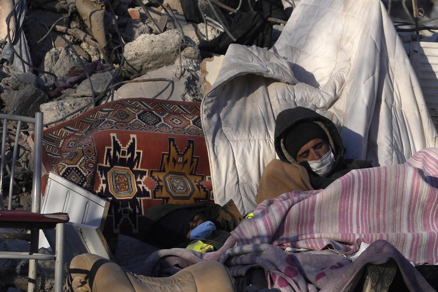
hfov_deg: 2.7
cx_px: 415
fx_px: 9355
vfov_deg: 1.8
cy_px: -61
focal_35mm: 769
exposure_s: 1/6400
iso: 200
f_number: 2.8
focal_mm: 200
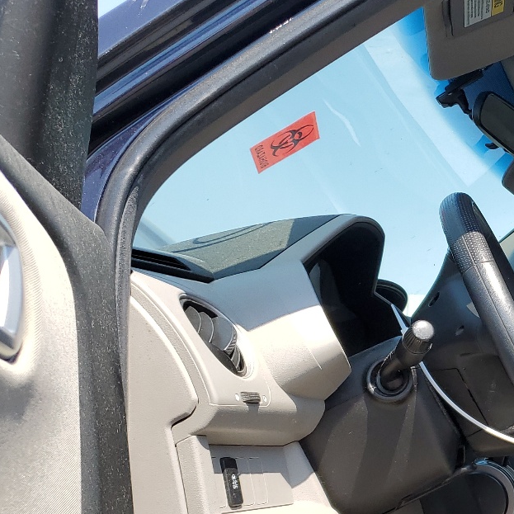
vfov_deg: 28.2
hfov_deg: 25.5
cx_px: 645
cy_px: 439
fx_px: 991
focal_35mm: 59
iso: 50
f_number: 1.5
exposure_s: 1/1111
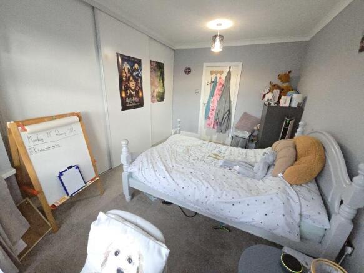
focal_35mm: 13
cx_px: 182
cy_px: 136
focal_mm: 2.2
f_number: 2.2
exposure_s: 1/60
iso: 1600
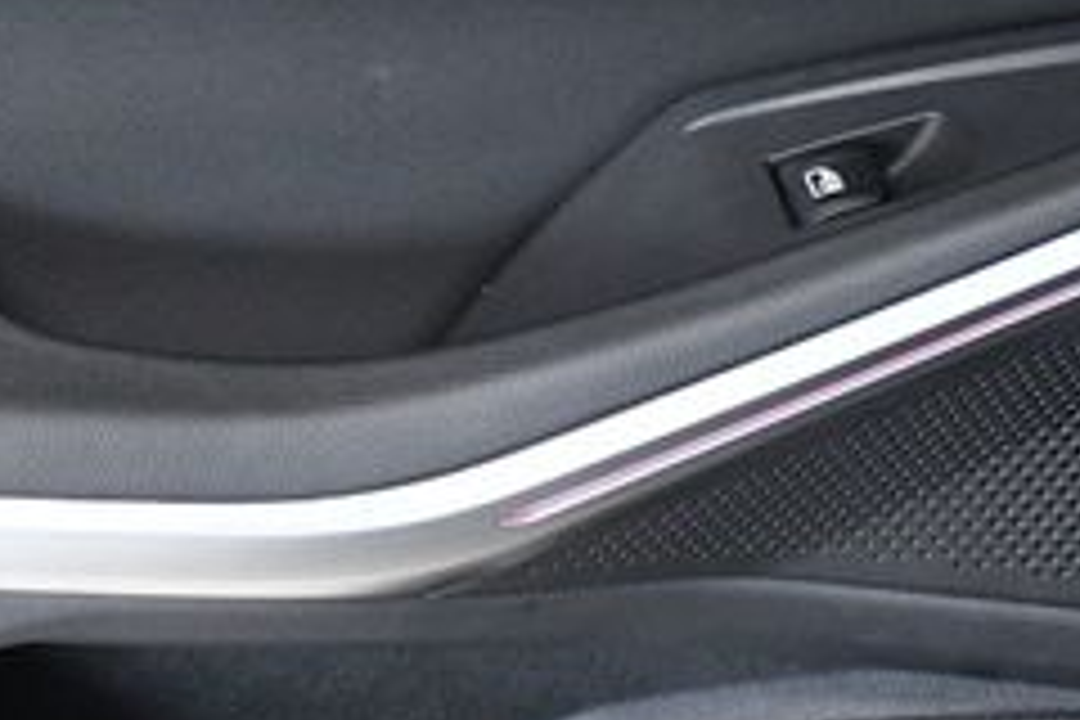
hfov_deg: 9.8
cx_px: -22
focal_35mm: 208
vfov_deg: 6.6
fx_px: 6240
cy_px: 189
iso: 2500
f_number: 5.6
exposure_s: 1/125
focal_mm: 52
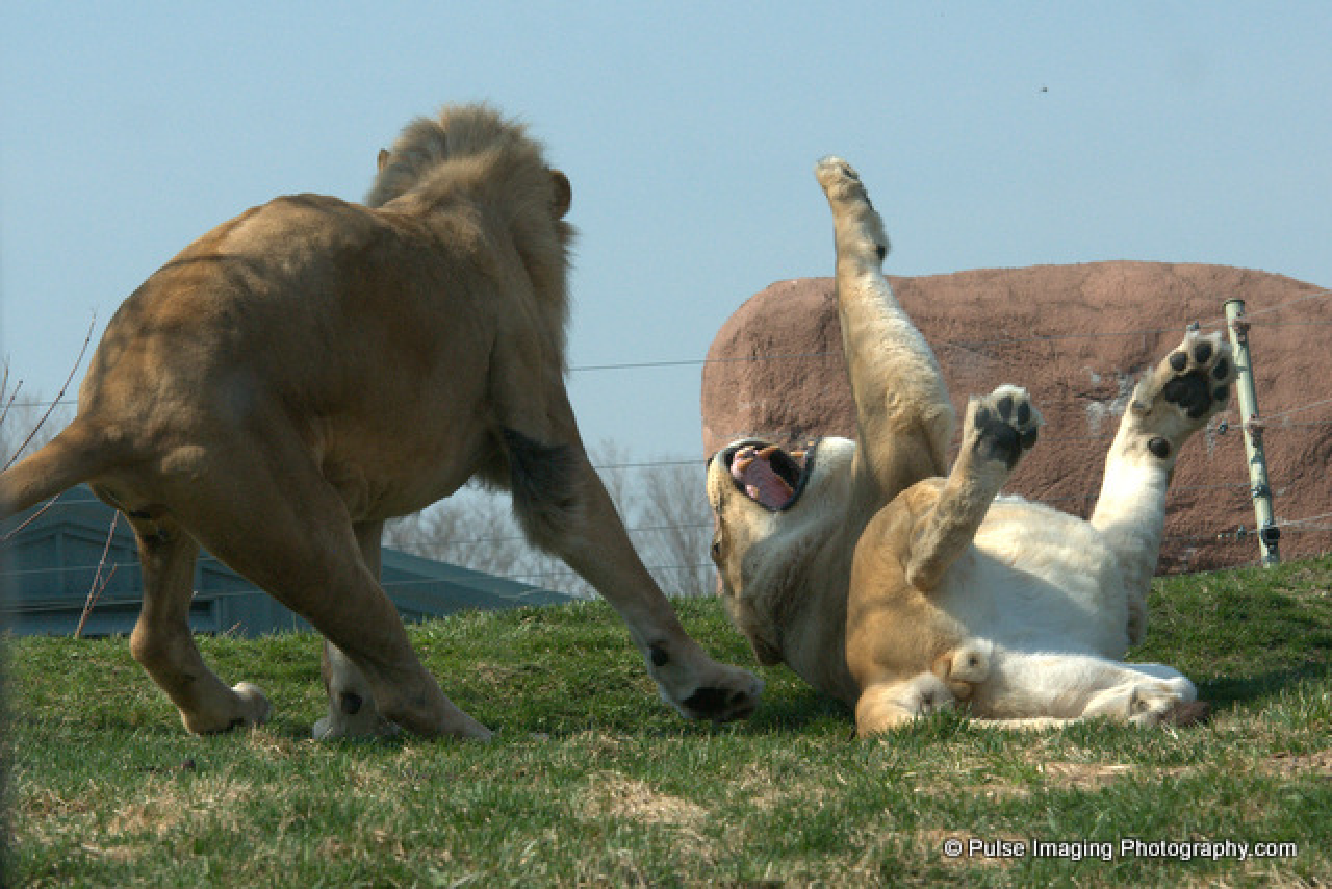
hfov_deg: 9.1
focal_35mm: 225
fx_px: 8326
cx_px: 666
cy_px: 444
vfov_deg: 6.1
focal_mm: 150
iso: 800
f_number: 13
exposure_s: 1/1000
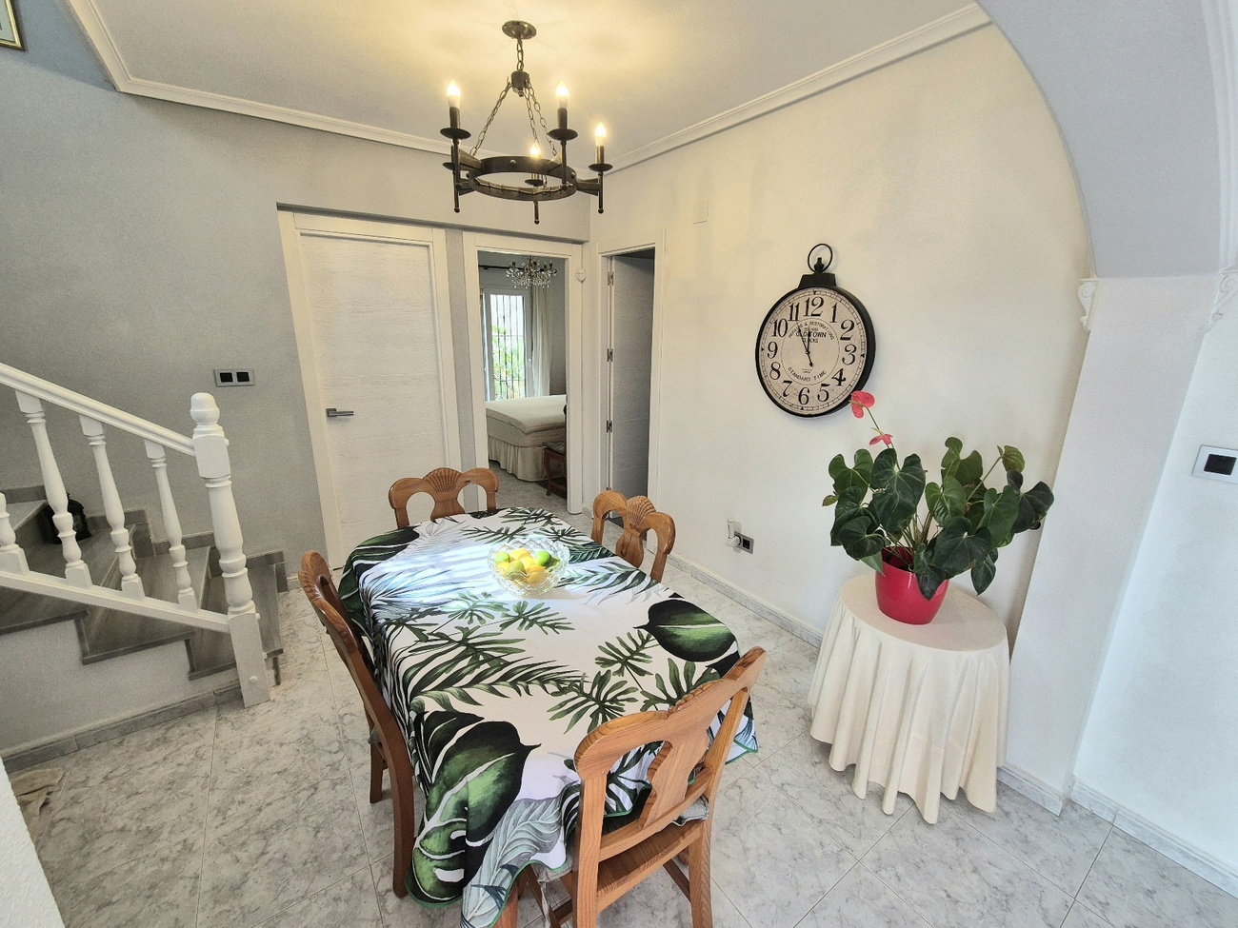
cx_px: 619
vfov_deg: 89.9
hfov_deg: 106.2
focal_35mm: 13
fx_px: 465
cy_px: 464
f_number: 2.2
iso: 100
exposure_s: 1/100
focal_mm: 2.2
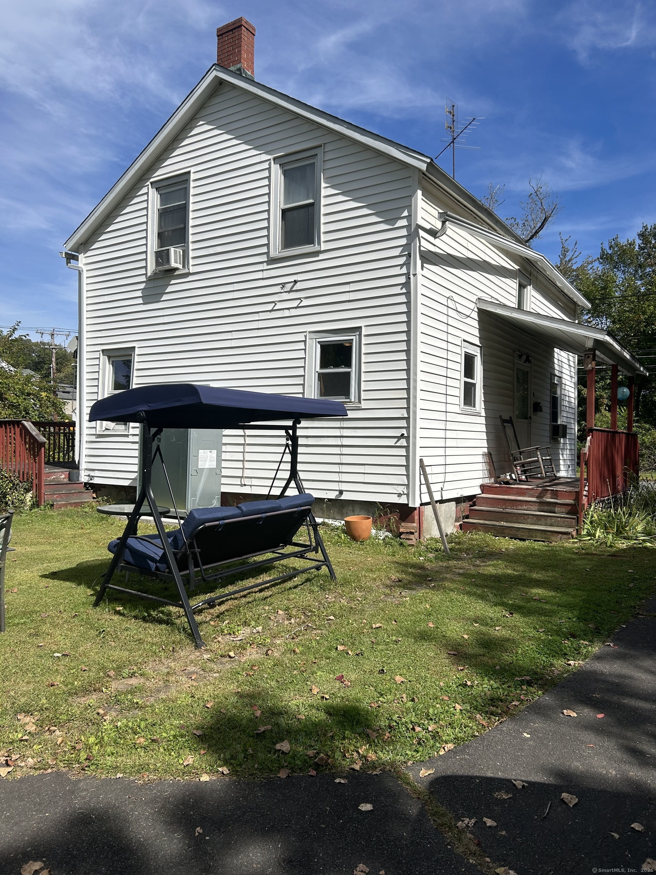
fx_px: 657
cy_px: 438
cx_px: 328
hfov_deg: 53.1
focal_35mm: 26
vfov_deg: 67.3
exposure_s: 1/5882
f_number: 1.5
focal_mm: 5.7
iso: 50
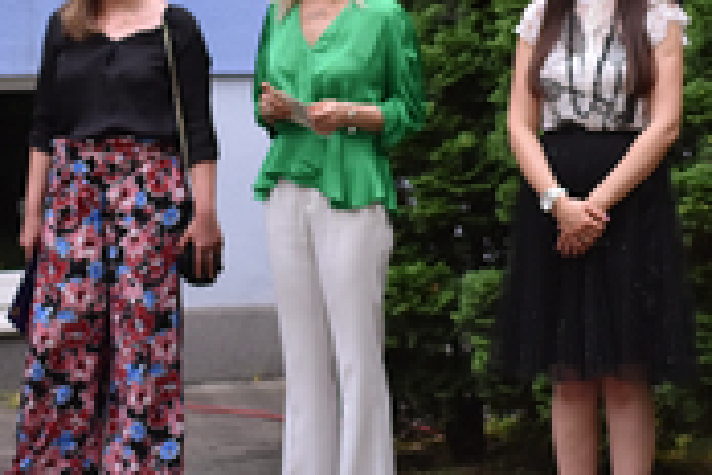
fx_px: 3322
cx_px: 544
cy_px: 192
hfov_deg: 12.2
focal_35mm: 168
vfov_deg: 8.2
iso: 800
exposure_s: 1/90
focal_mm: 50
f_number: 2.4
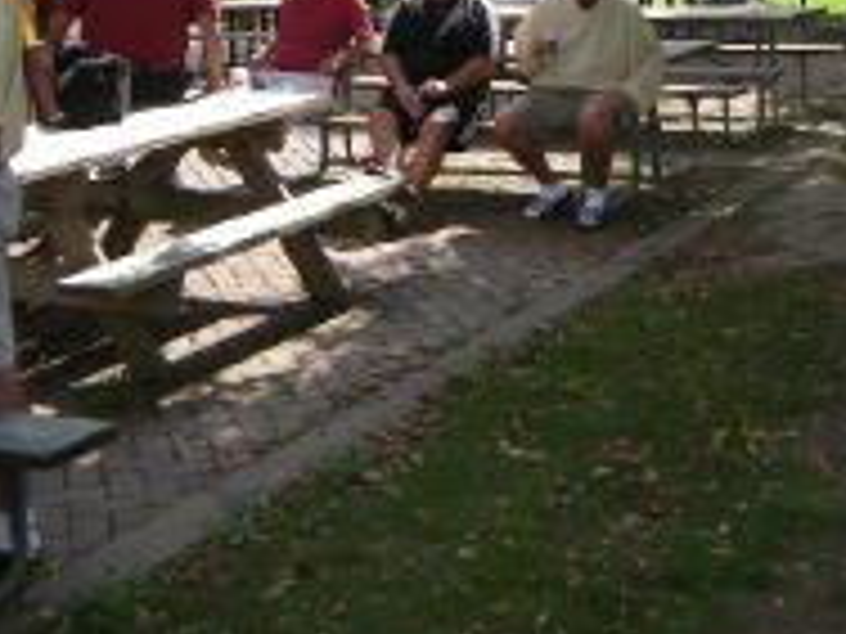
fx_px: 1637
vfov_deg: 21.5
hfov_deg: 28.8
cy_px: 79
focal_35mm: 67
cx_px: 572
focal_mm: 4.7
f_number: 2.8
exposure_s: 1/455
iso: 64
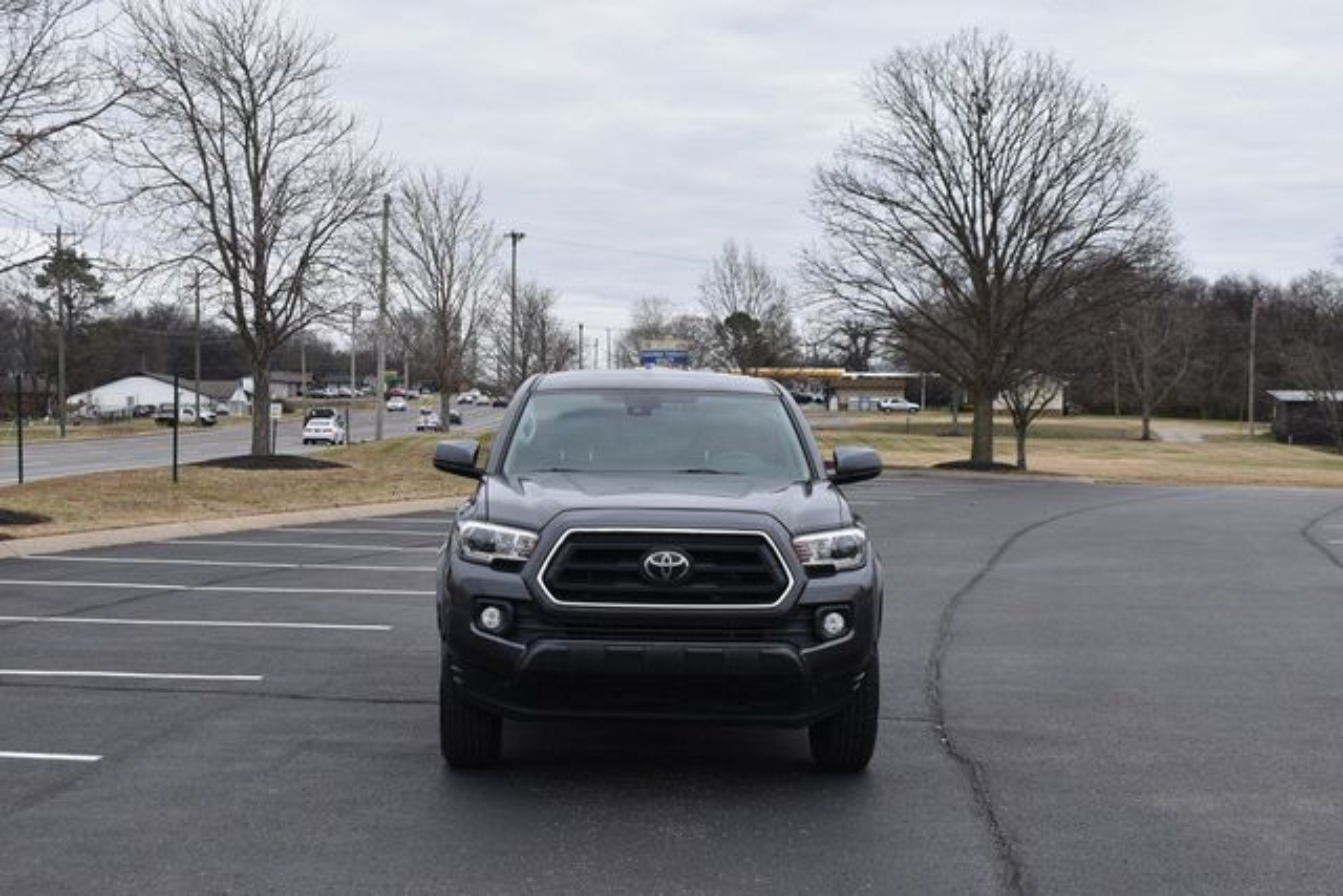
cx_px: 672
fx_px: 2127
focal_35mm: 57
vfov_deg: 23.8
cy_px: 448
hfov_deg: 35.0
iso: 200
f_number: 8
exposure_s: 1/250
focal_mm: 38
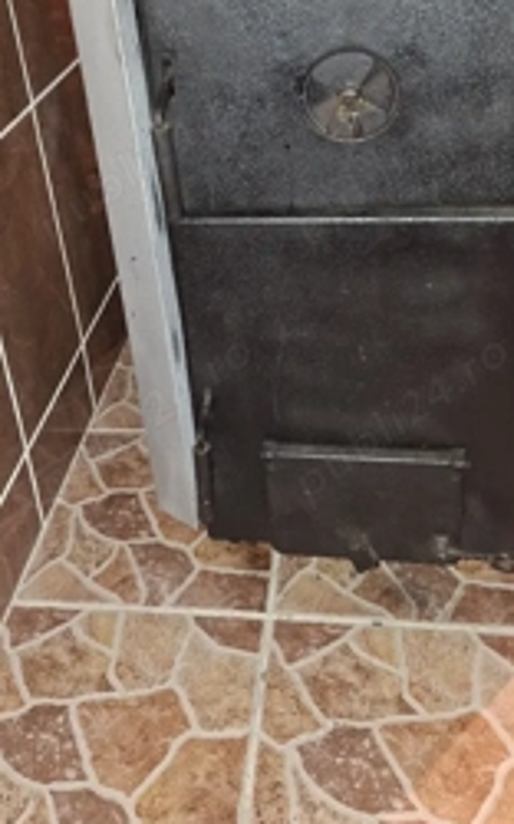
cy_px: 201
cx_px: 211
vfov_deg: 48.4
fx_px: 875
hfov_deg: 32.7
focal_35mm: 39
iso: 400
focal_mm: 5.54
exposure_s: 1/25
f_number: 1.8
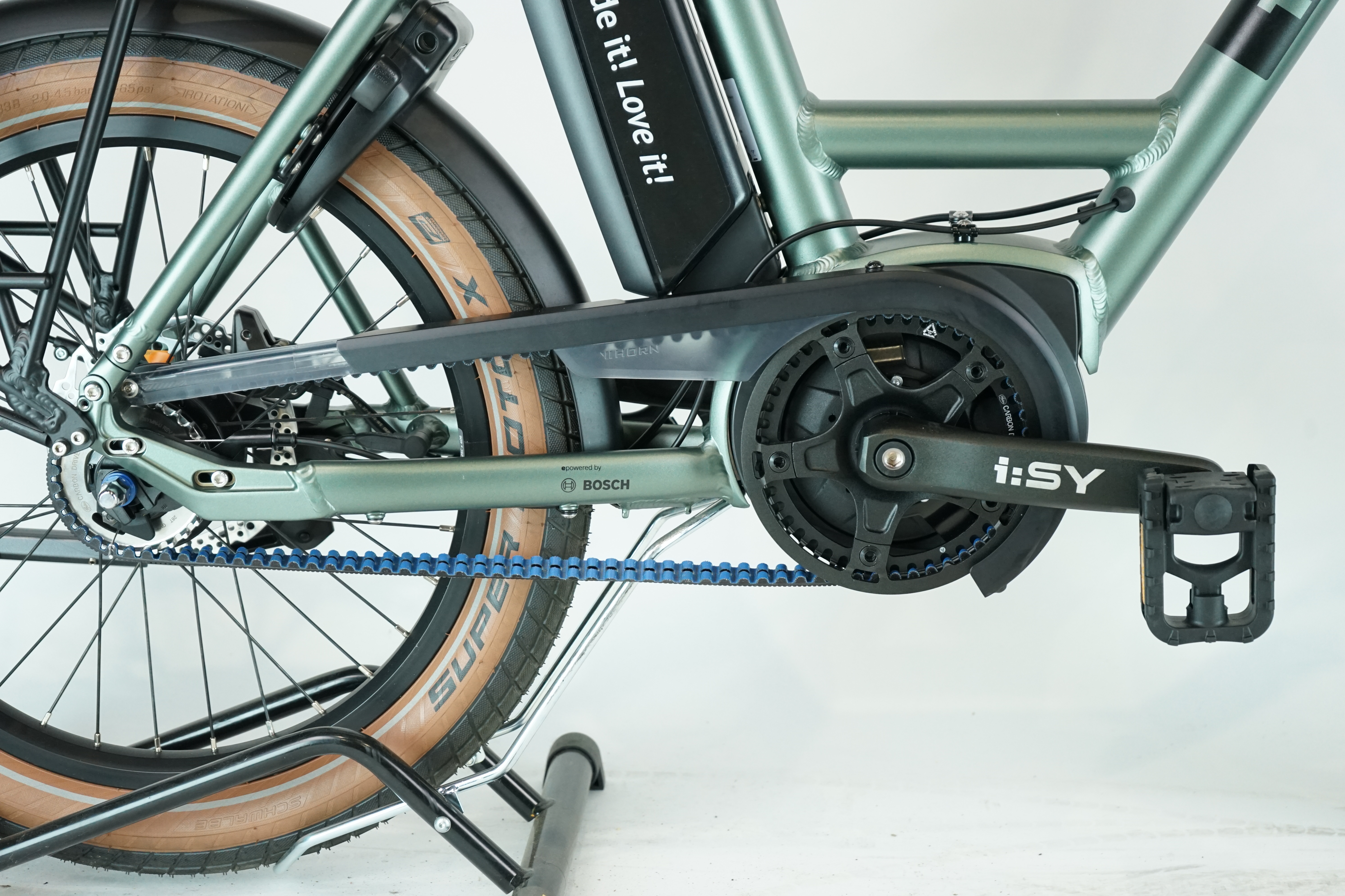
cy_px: 448
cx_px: 672
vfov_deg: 20.0
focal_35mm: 68
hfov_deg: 29.7
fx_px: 2540
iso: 2000
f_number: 5.6
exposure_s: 1/200
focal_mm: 68
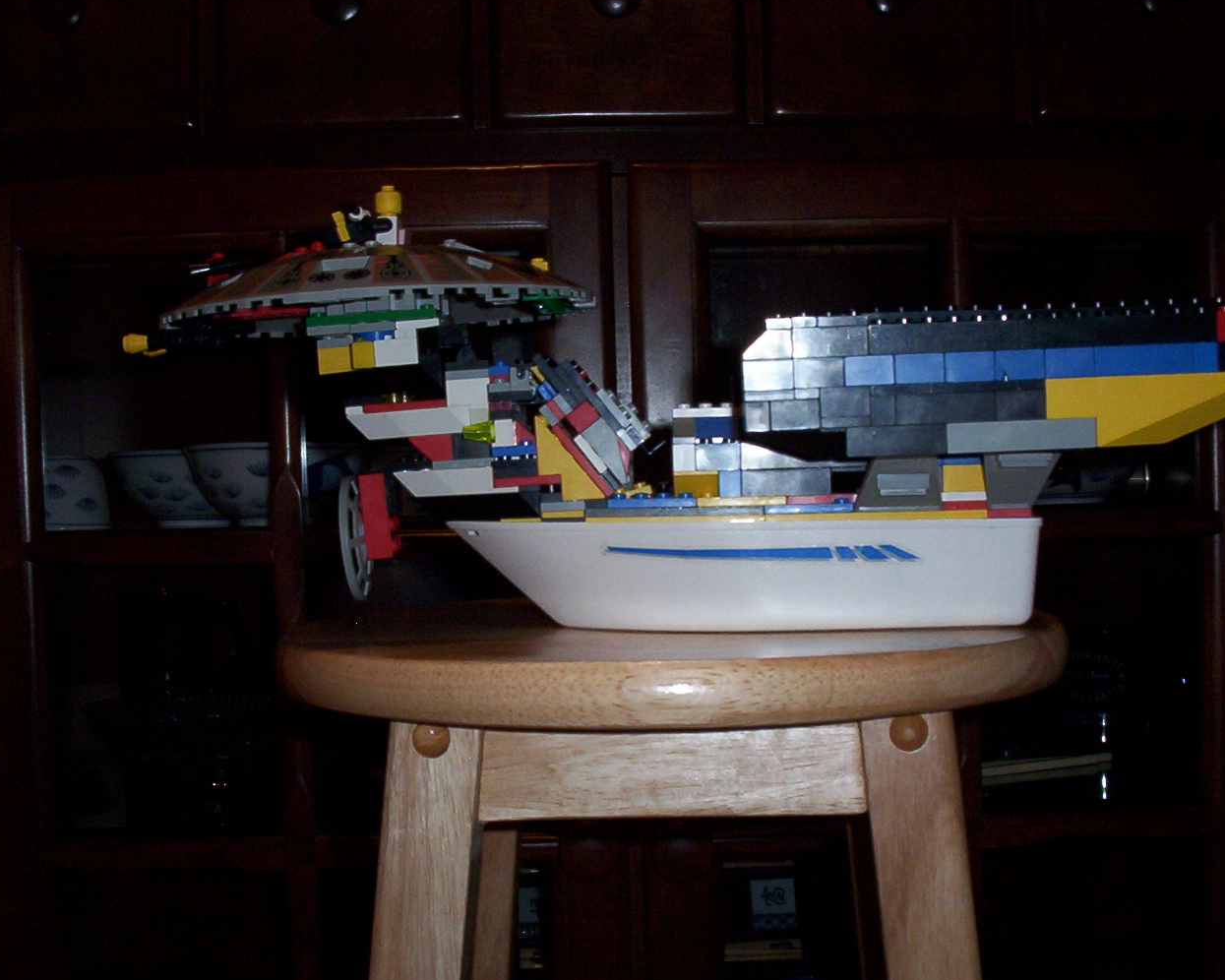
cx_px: 638
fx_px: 1813
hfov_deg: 37.3
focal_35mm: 50
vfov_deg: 30.2
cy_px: 592
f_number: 4.5
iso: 140
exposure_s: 1/30
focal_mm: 6
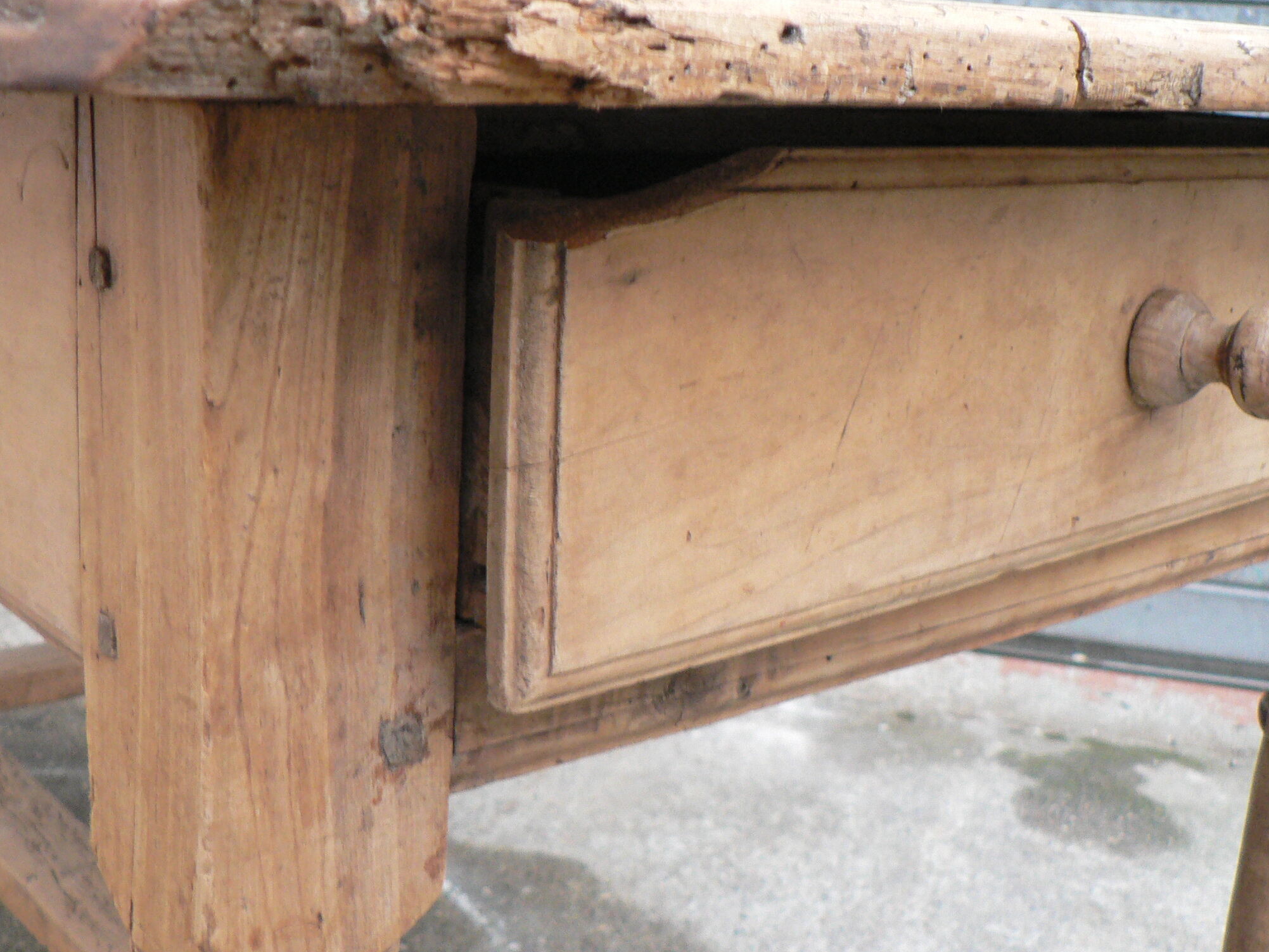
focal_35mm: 46
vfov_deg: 31.4
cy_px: 374
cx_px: 618
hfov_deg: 41.2
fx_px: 1687
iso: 200
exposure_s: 1/15
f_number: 2.8
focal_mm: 6
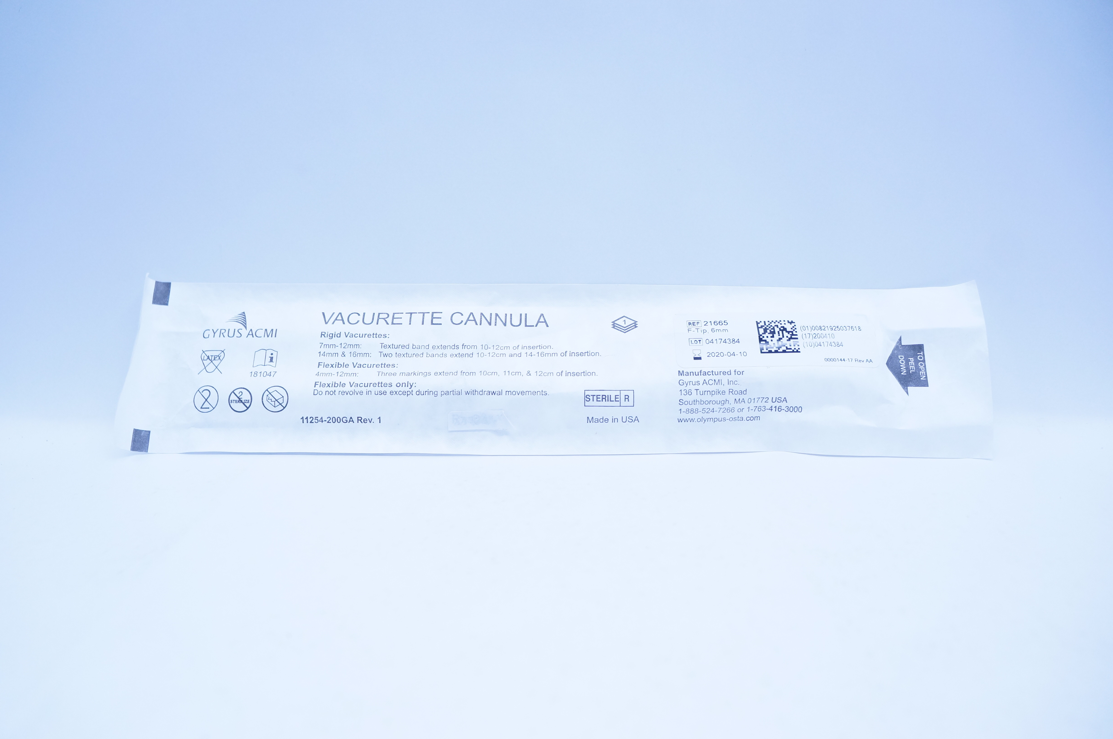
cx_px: 556
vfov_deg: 47.8
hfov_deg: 67.4
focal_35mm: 27
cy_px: 370
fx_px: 834
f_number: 4.5
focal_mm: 18
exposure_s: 1/250
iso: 800
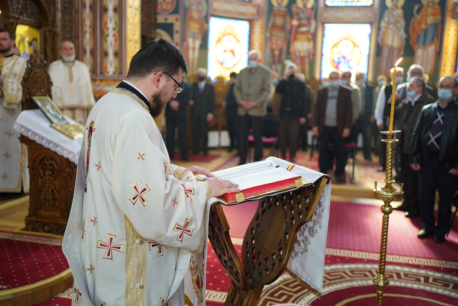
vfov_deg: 37.9
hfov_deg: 54.4
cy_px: 153
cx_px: 229
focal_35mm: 35
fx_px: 445
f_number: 2
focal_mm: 35
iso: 800
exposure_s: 1/125
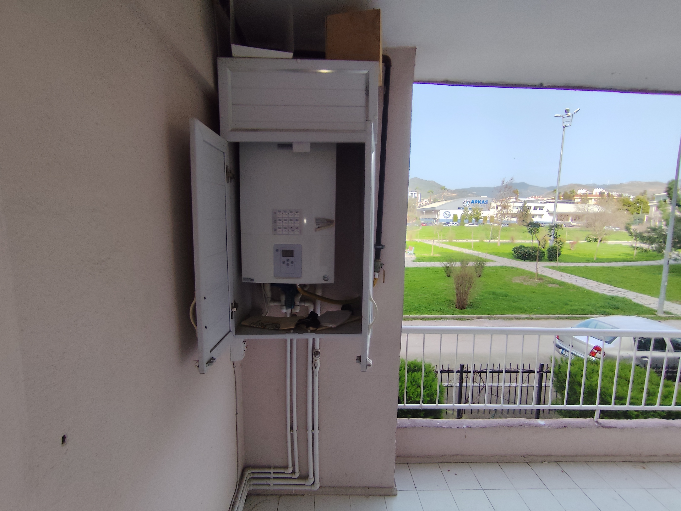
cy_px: 256
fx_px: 315
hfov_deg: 94.5
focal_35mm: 16
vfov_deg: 78.2
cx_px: 340
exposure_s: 1/813
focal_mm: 1.65
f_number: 2.2
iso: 50
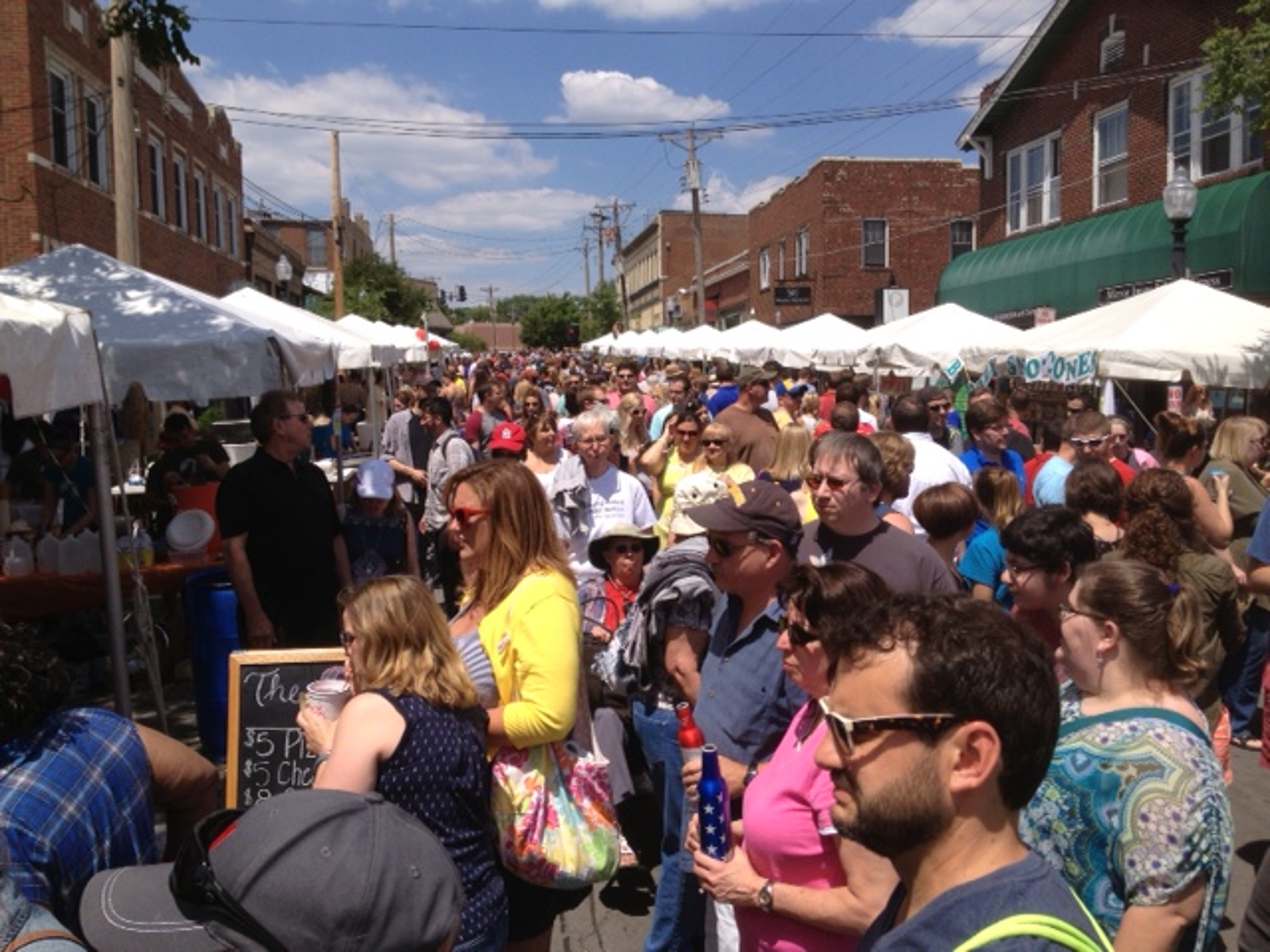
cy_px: 476
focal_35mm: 35
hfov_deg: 52.6
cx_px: 635
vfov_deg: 40.7
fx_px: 1284
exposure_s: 1/2304
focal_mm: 4.28
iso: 50
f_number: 2.4
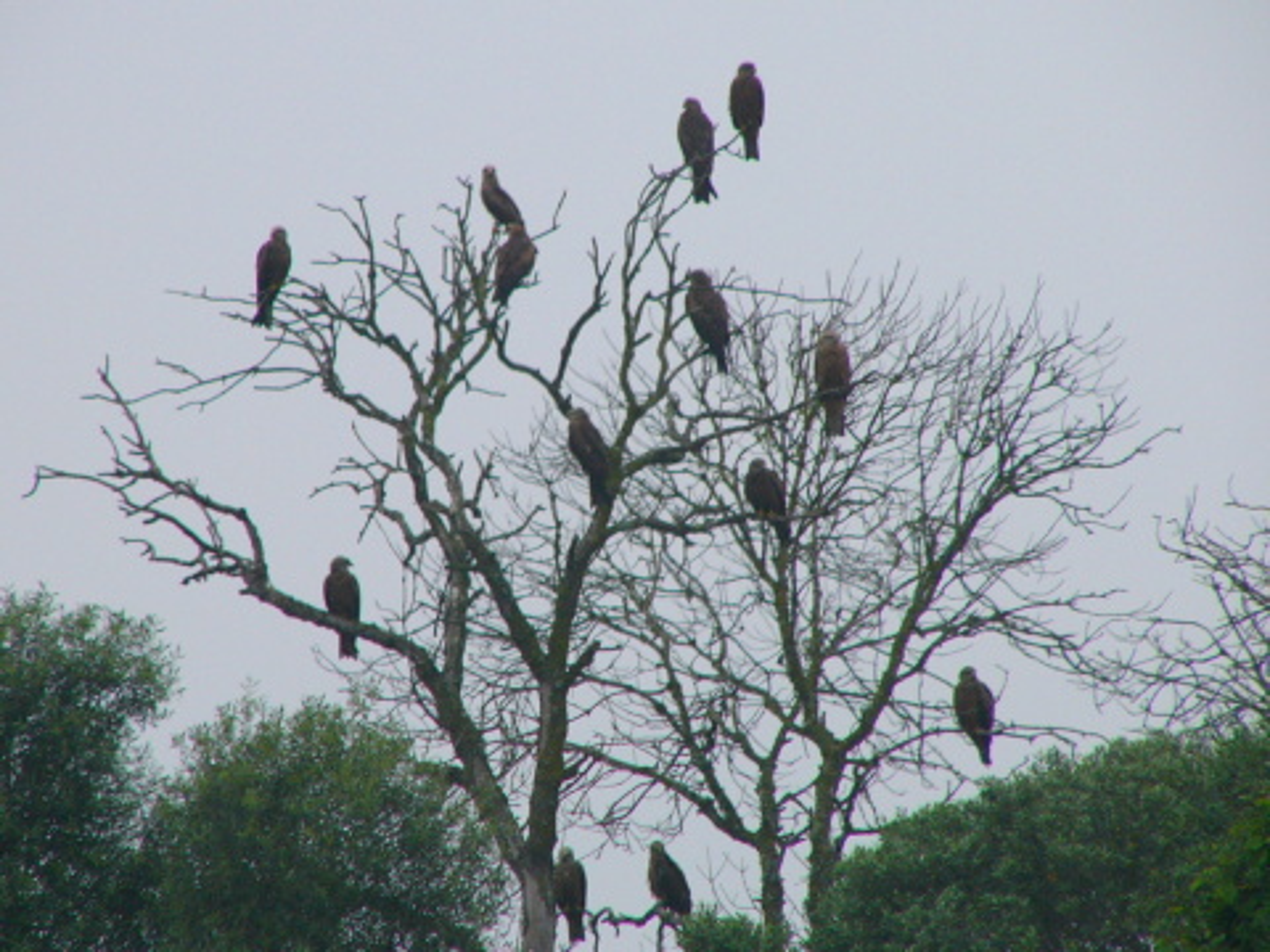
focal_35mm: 432
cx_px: 635
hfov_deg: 4.6
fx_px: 15849
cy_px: 476
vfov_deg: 3.4
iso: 100
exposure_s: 1/250
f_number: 4
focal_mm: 72
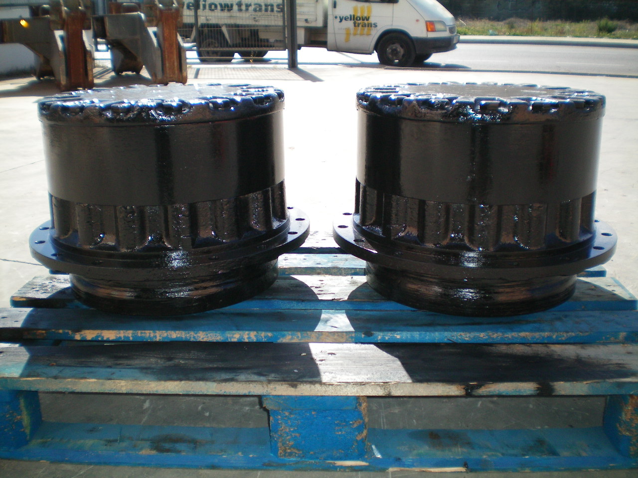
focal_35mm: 38
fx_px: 700
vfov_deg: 37.7
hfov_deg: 49.0
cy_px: 239
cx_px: 319
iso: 64
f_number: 3.1
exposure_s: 1/500
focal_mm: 6.3
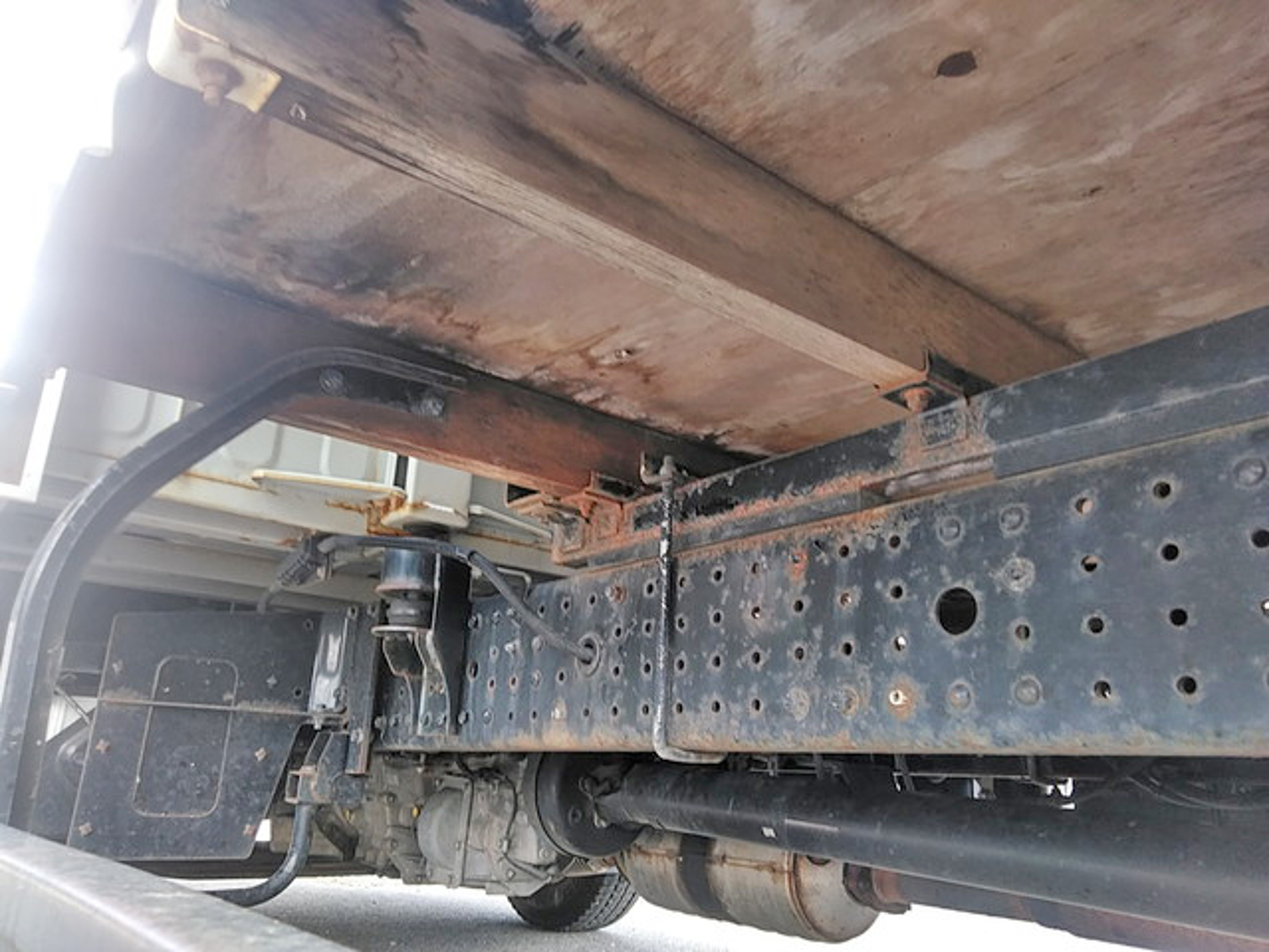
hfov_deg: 65.3
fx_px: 990
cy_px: 476
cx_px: 634
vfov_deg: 51.4
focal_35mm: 27
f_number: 2.2
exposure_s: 1/60
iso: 79
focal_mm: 3.46
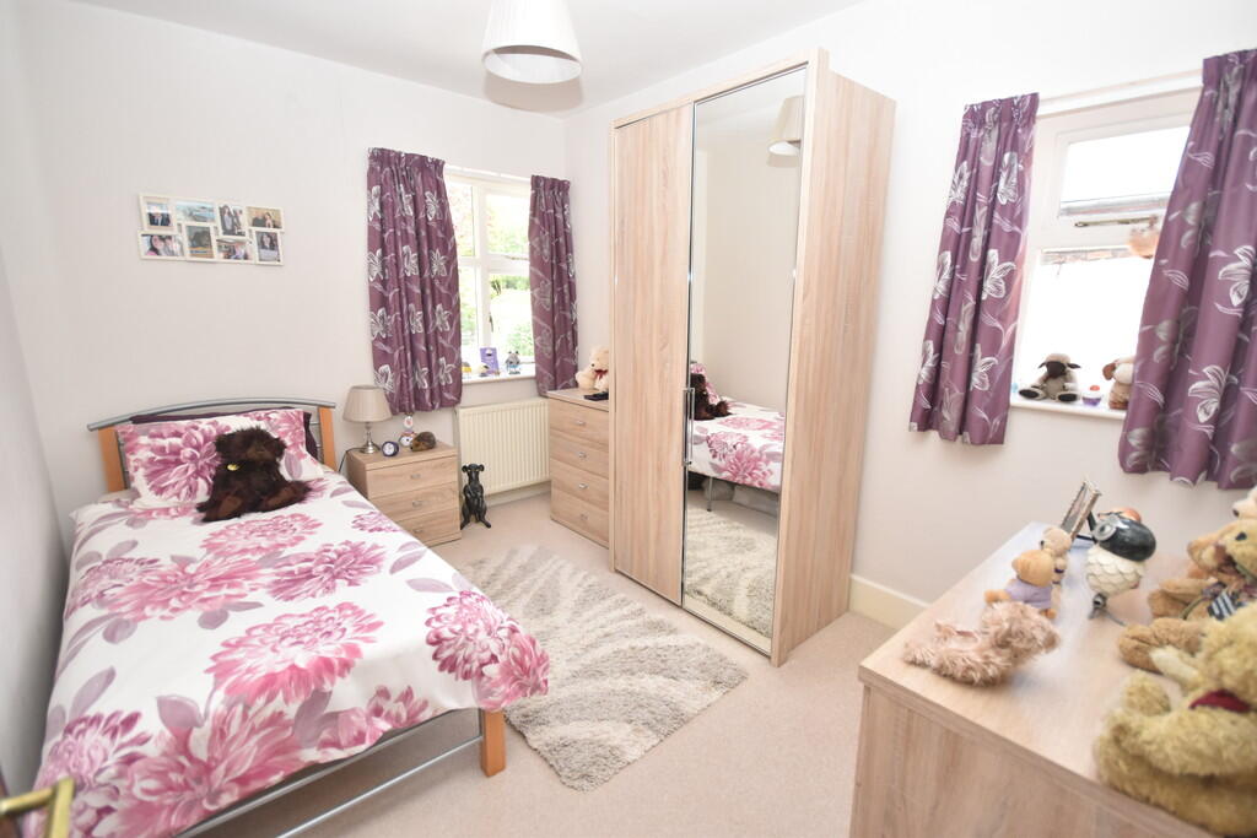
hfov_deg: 100.4
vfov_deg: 77.3
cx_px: 628
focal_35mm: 15
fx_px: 524
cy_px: 419
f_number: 4.5
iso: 800
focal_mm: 10
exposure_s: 1/160
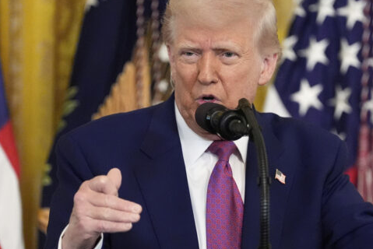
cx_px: 209
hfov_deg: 5.6
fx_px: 3836
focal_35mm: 370
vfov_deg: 3.7
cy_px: 120
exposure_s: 1/400
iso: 6400
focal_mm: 185
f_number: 2.8
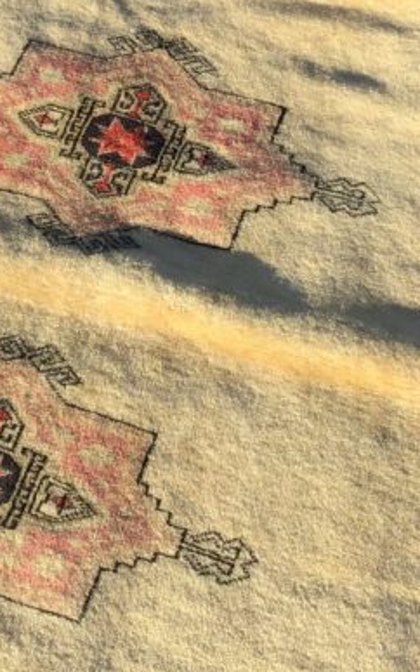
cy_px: 175
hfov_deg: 15.0
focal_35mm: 87
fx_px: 1593
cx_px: 198
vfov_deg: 23.6
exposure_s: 1/637
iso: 25
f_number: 2.4
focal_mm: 3.3
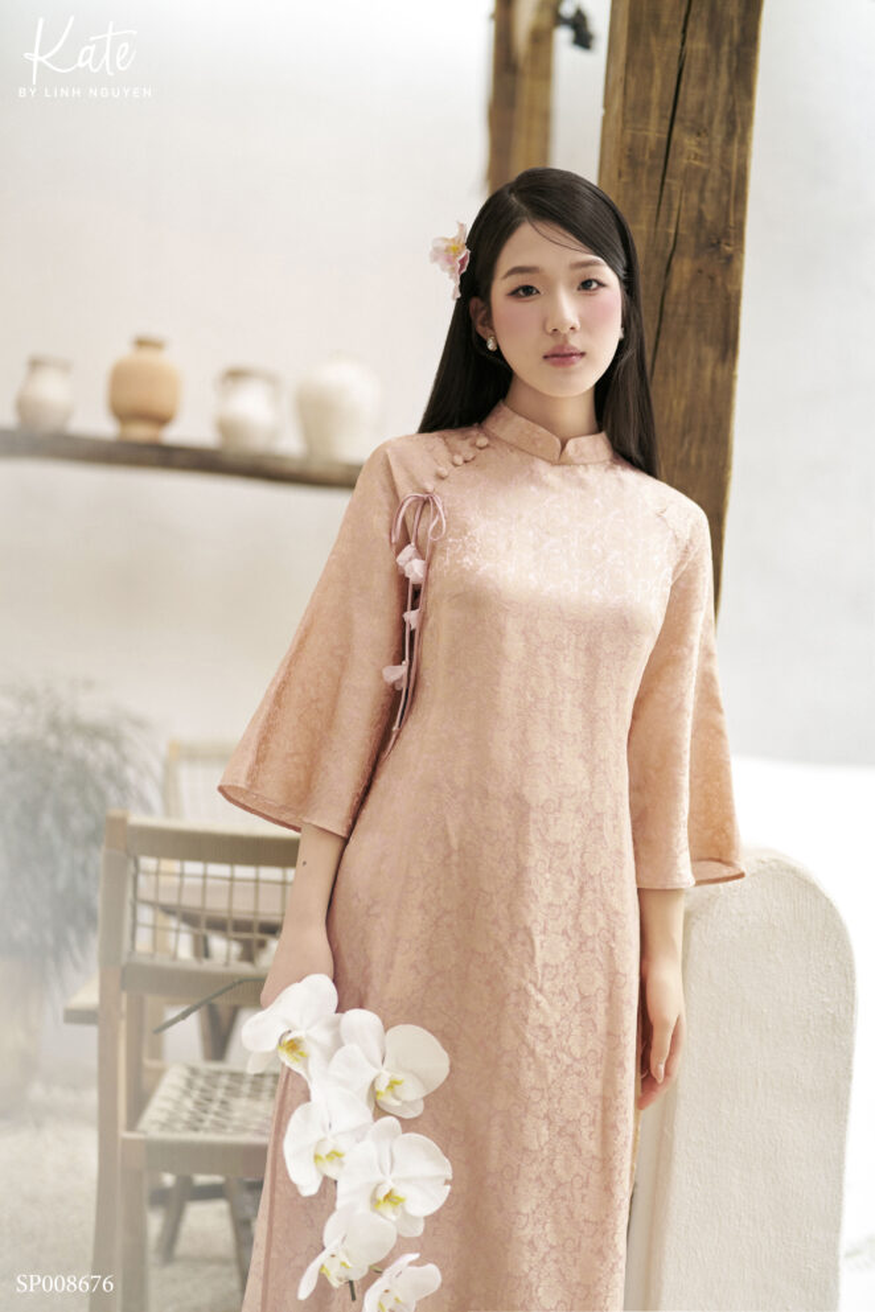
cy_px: 656
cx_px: 438
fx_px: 1823
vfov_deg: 39.6
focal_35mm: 50
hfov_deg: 27.0
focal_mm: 50
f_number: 1.4
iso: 640
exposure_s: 1/160
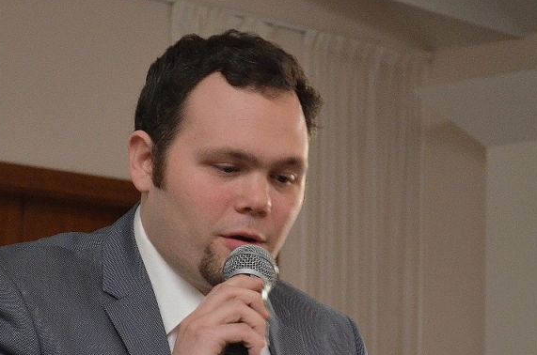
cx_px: 301
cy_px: 284
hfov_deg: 13.9
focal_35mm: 148
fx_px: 2201
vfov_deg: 9.2
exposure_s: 1/60
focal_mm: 55
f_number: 5.6
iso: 3200
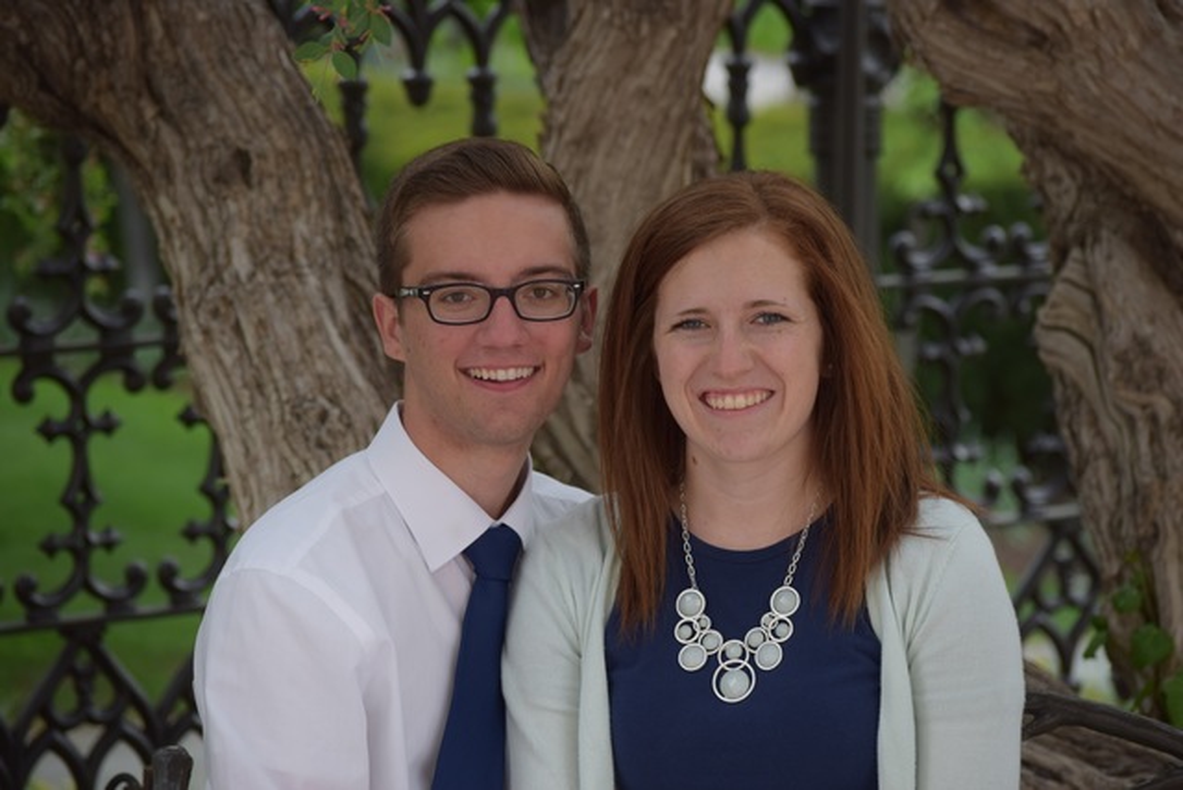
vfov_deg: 9.3
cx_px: 592
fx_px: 4831
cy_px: 395
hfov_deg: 14.0
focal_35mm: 147
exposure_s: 1/200
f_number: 4.5
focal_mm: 98
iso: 200
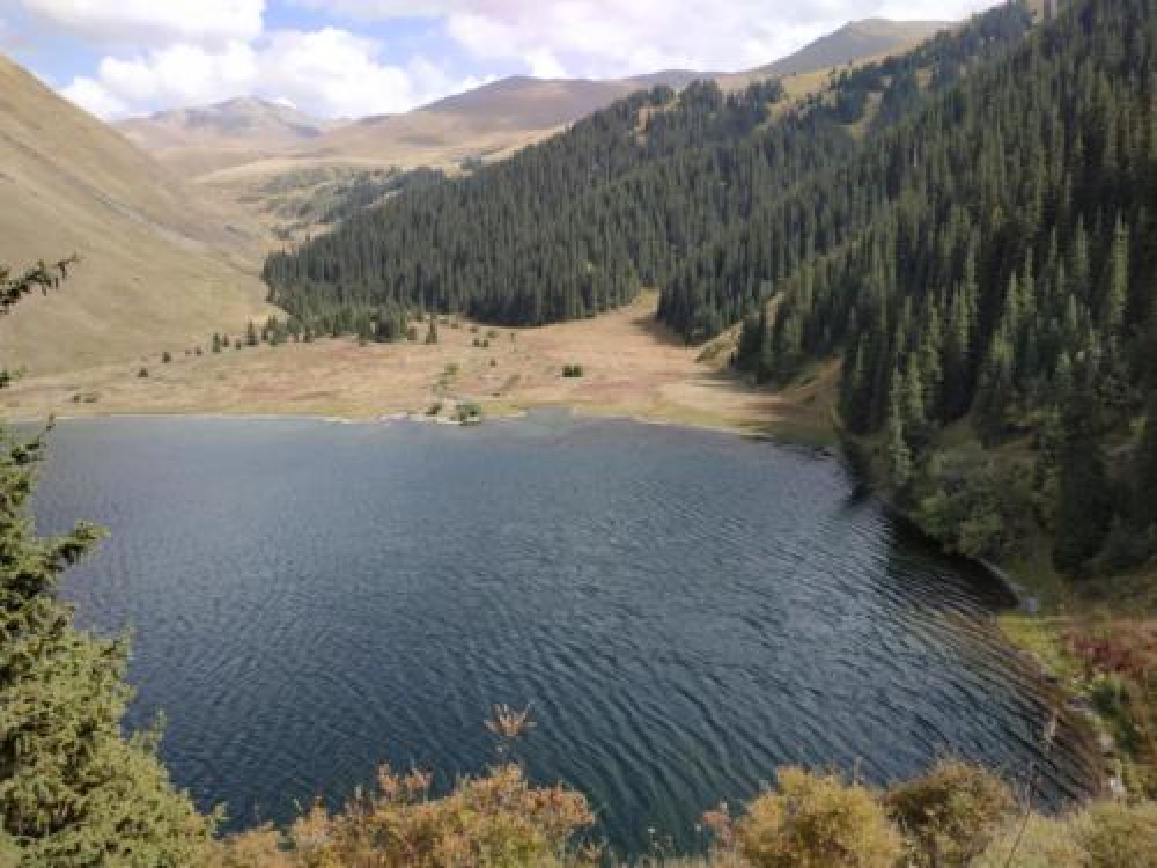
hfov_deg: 71.6
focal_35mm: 24
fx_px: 802
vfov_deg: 56.8
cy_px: 434
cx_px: 578
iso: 200
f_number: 1.9
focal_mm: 3.94
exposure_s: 1/1890
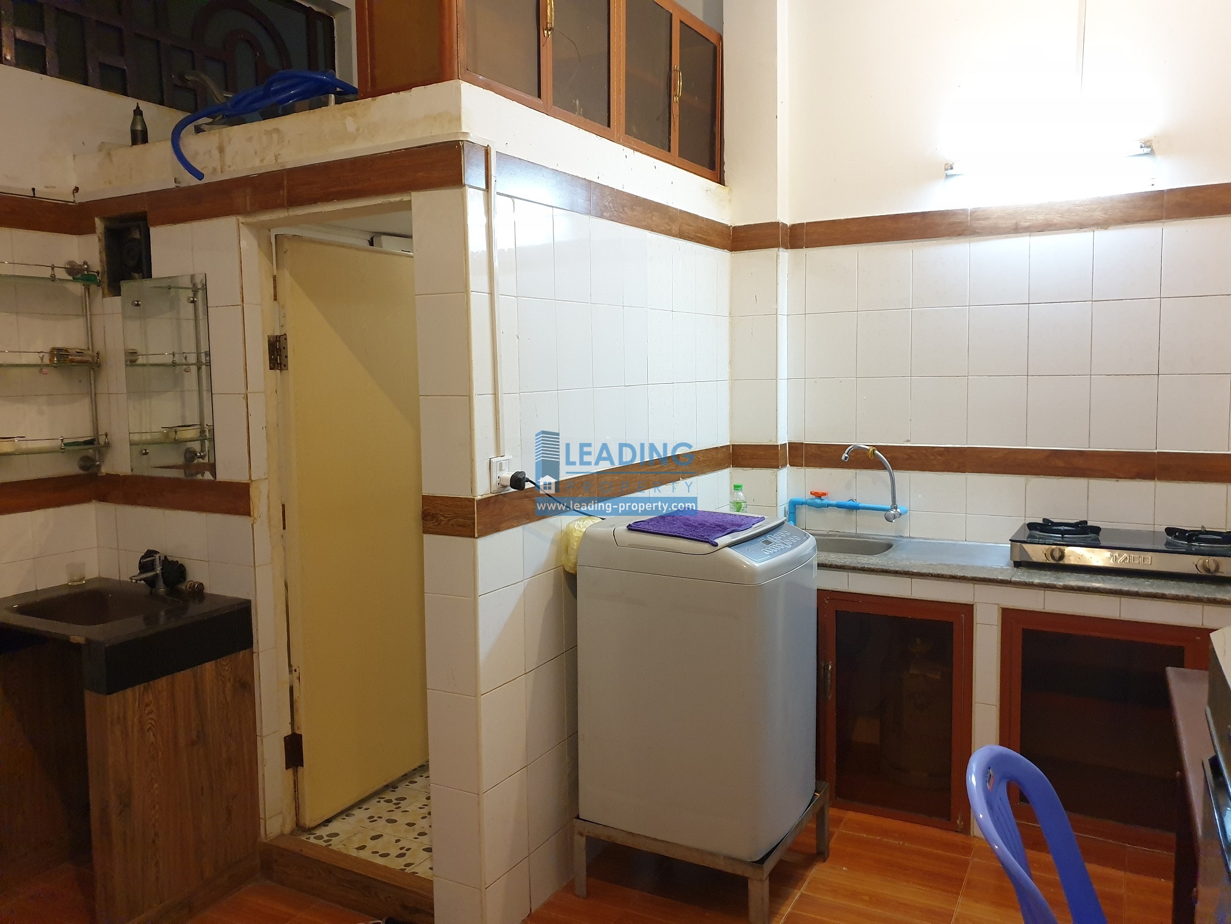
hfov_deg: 67.3
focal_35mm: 26
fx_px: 925
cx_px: 616
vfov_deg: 53.1
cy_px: 462
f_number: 1.5
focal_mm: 4.3
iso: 400
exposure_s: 1/50
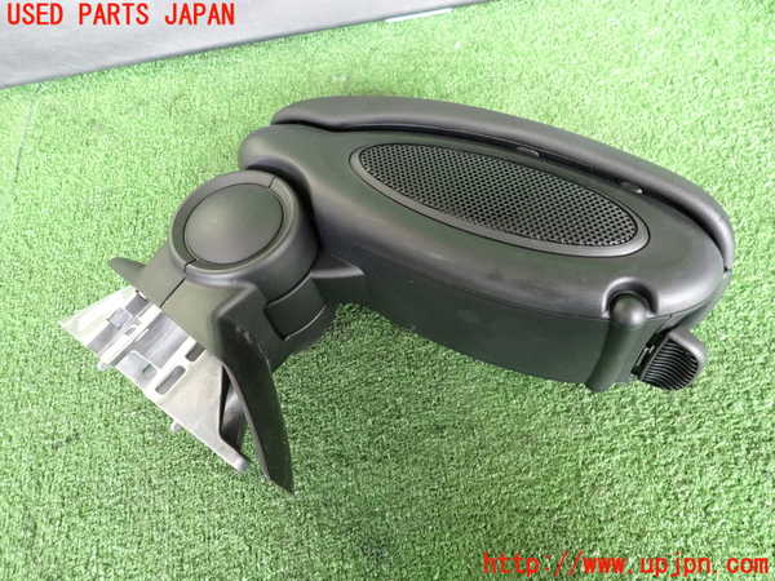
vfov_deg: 54.9
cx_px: 388
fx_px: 560
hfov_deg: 69.4
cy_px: 290
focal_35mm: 25
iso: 400
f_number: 2
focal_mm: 4.5
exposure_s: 1/30
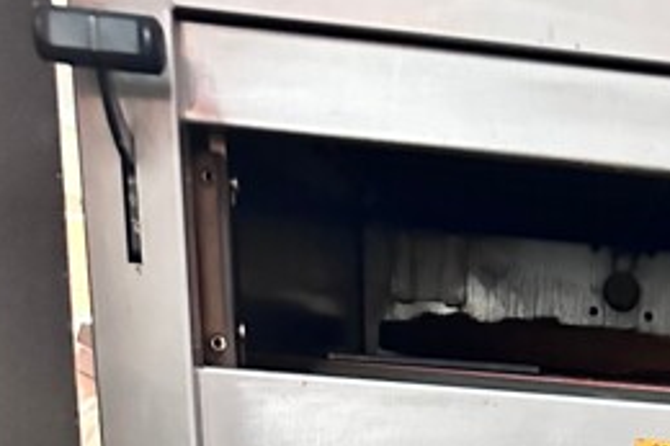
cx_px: 755
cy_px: 981
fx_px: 1451
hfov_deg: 24.1
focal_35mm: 78
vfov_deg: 13.8
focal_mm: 6.86
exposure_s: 1/40
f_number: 1.78
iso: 1000
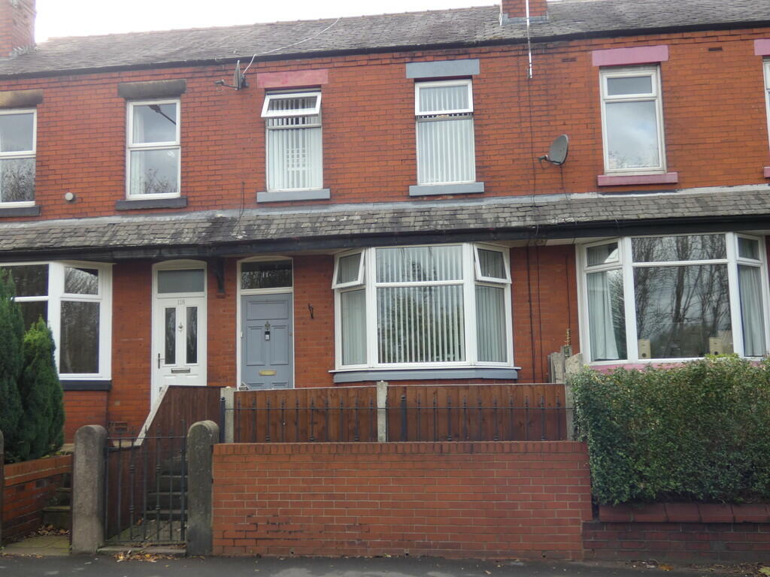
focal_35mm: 39
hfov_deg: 47.9
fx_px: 868
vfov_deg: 36.8
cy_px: 288
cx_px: 385
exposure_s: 1/100
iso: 80
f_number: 3.6
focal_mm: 7.1
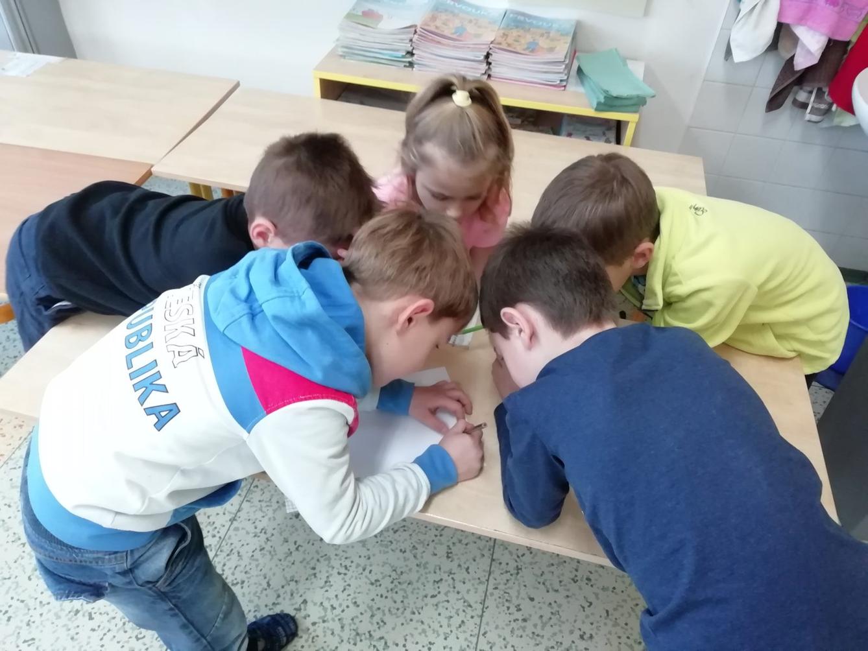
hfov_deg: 67.3
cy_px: 326
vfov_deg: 53.1
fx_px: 652
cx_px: 434
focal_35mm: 26
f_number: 2.2
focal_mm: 3.46
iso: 320
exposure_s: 1/33.3
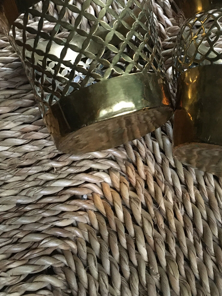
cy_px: 61
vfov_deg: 36.3
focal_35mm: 51
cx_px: 169
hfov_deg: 28.1
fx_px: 436
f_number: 2.2
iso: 250
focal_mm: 4.15
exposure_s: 1/17
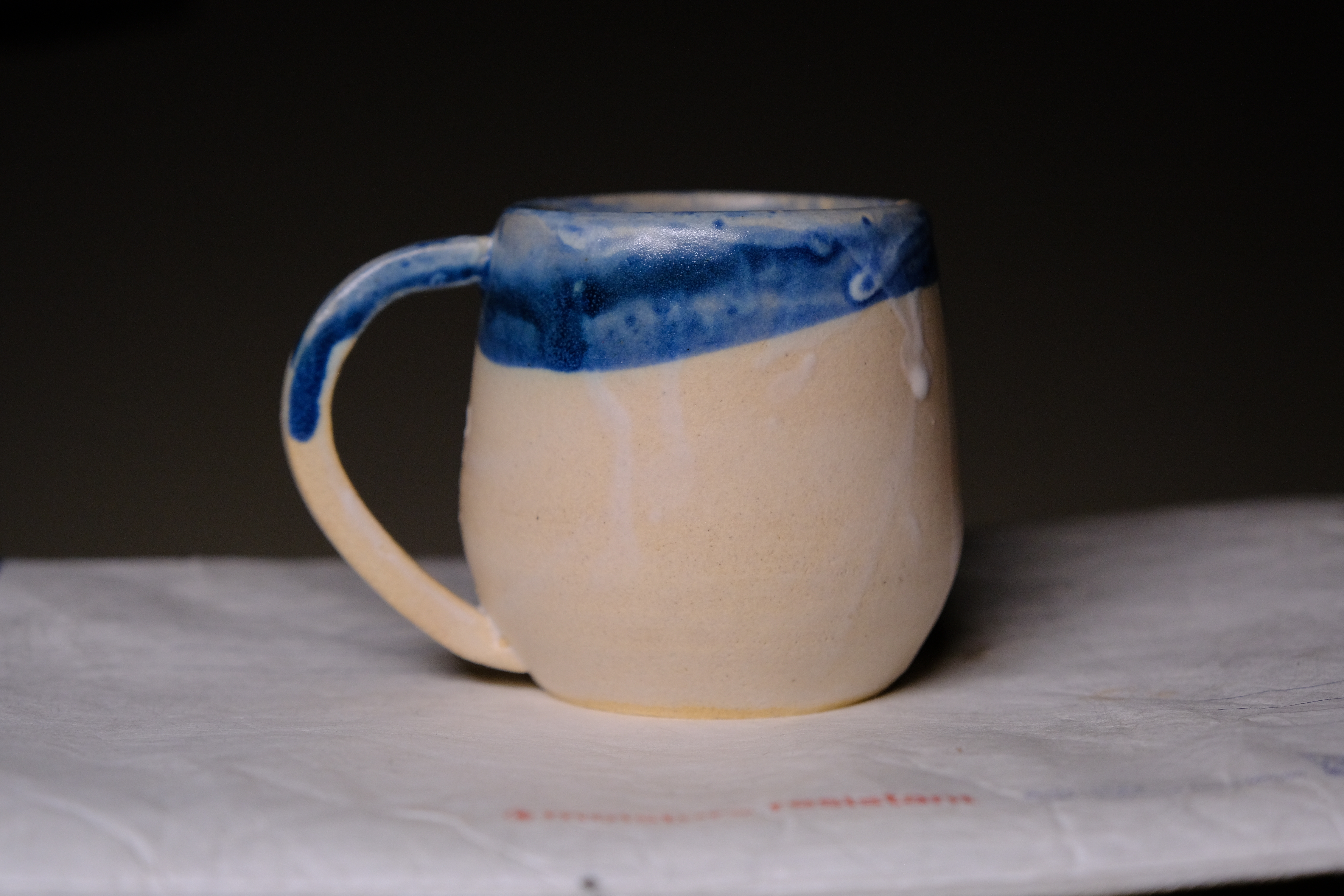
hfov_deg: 26.7
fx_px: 2837
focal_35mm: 76
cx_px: 672
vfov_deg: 17.9
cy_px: 448
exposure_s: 1/240
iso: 1000
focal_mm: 50.5
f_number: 4
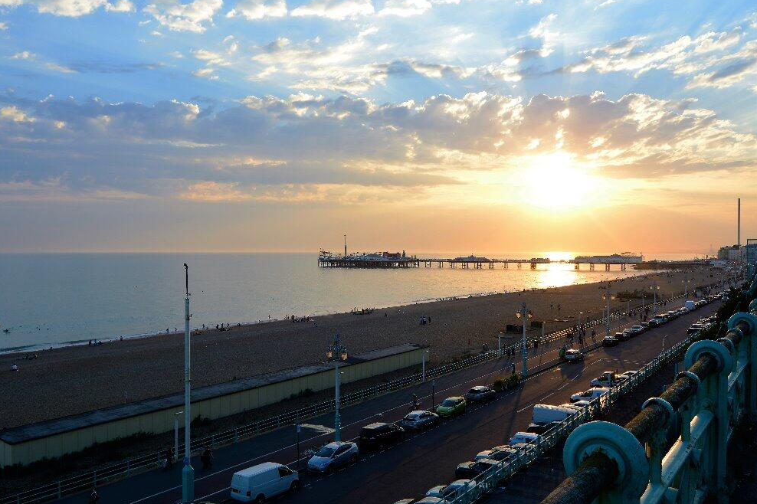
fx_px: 589
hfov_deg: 65.5
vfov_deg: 46.4
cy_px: 246
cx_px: 366
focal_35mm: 28
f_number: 6.3
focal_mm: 18
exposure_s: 1/160
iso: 125
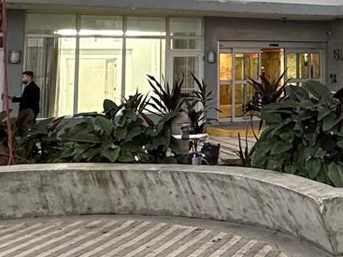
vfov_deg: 23.0
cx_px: 363
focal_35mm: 61
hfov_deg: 29.1
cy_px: -1
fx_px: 604
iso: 250
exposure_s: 1/60
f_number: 2.2
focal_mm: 2.22
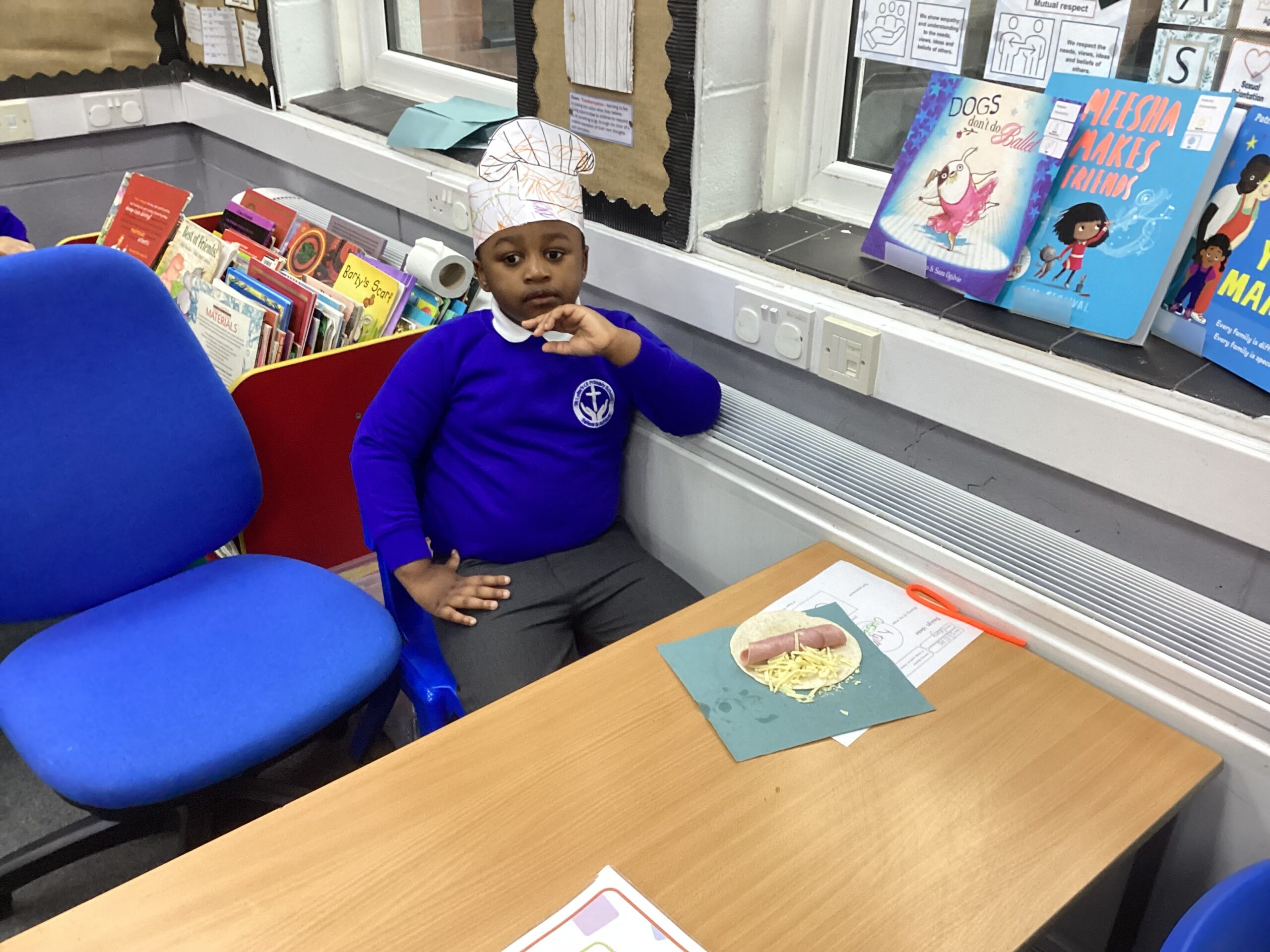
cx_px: 635
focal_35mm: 31
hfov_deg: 58.4
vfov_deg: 45.4
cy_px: 476
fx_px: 1137
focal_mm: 3.3
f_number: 2.4
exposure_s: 1/60
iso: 200
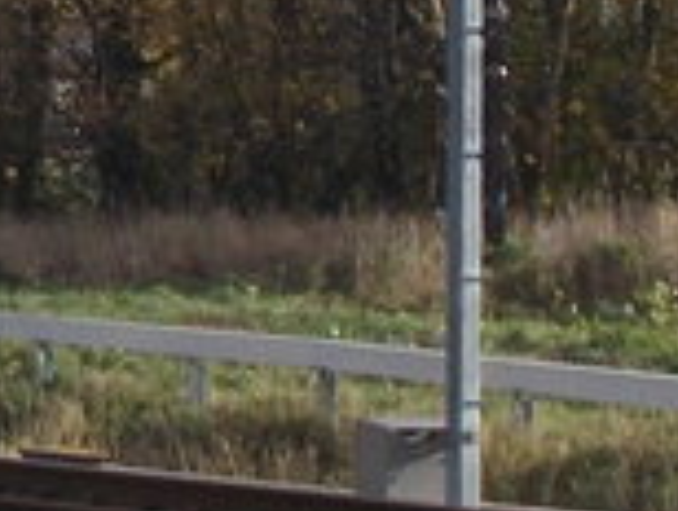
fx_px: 7631
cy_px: -13
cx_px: -612
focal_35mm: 389
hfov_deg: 5.0
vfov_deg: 3.8
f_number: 11.3
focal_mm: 9
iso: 80
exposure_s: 1/80
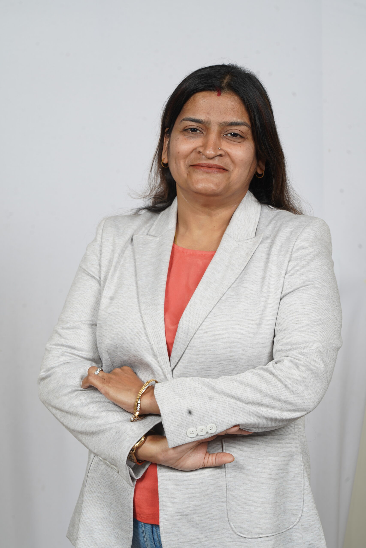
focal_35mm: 101
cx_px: 183
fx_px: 1540
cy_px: 274
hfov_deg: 13.6
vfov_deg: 20.2
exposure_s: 1/160
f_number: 11
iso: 125
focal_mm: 101
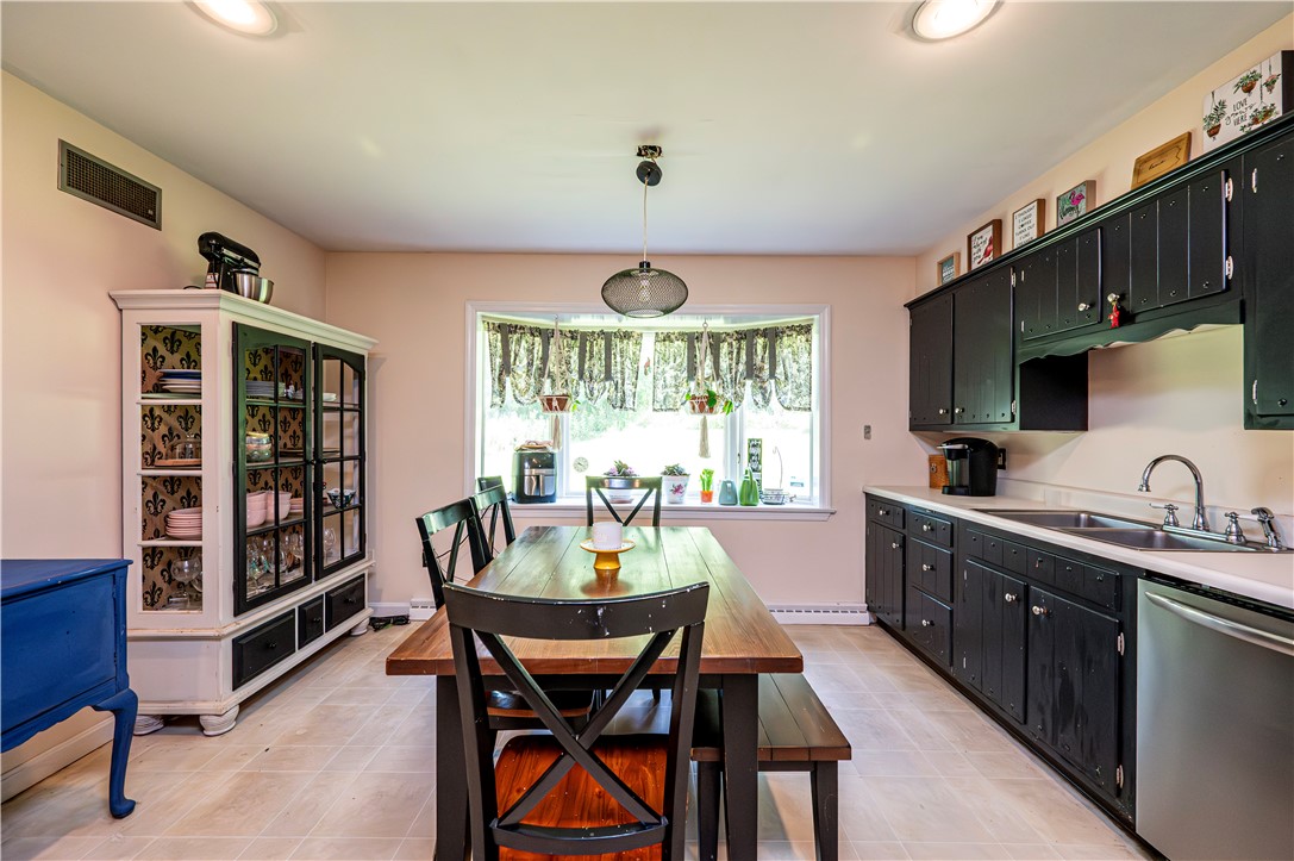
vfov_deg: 81.1
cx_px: 647
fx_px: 503
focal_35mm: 14
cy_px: 430
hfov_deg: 104.3
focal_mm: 14
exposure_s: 1/200
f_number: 8
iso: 6400
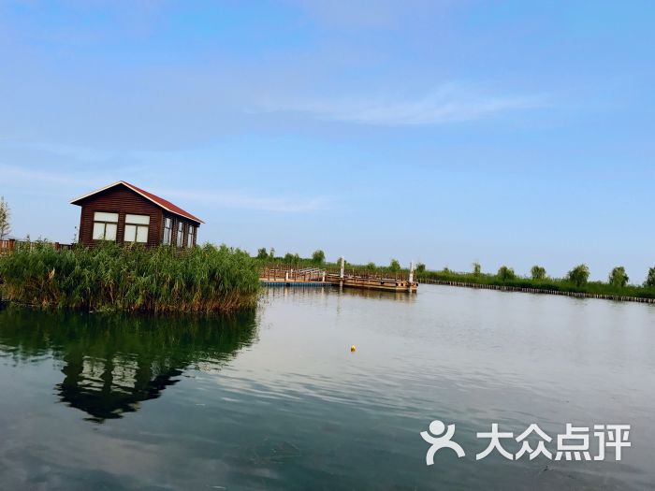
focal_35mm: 28
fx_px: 530
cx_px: 328
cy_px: 246
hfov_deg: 63.4
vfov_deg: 49.7
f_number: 1.8
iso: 32
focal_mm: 3.99
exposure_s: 1/50
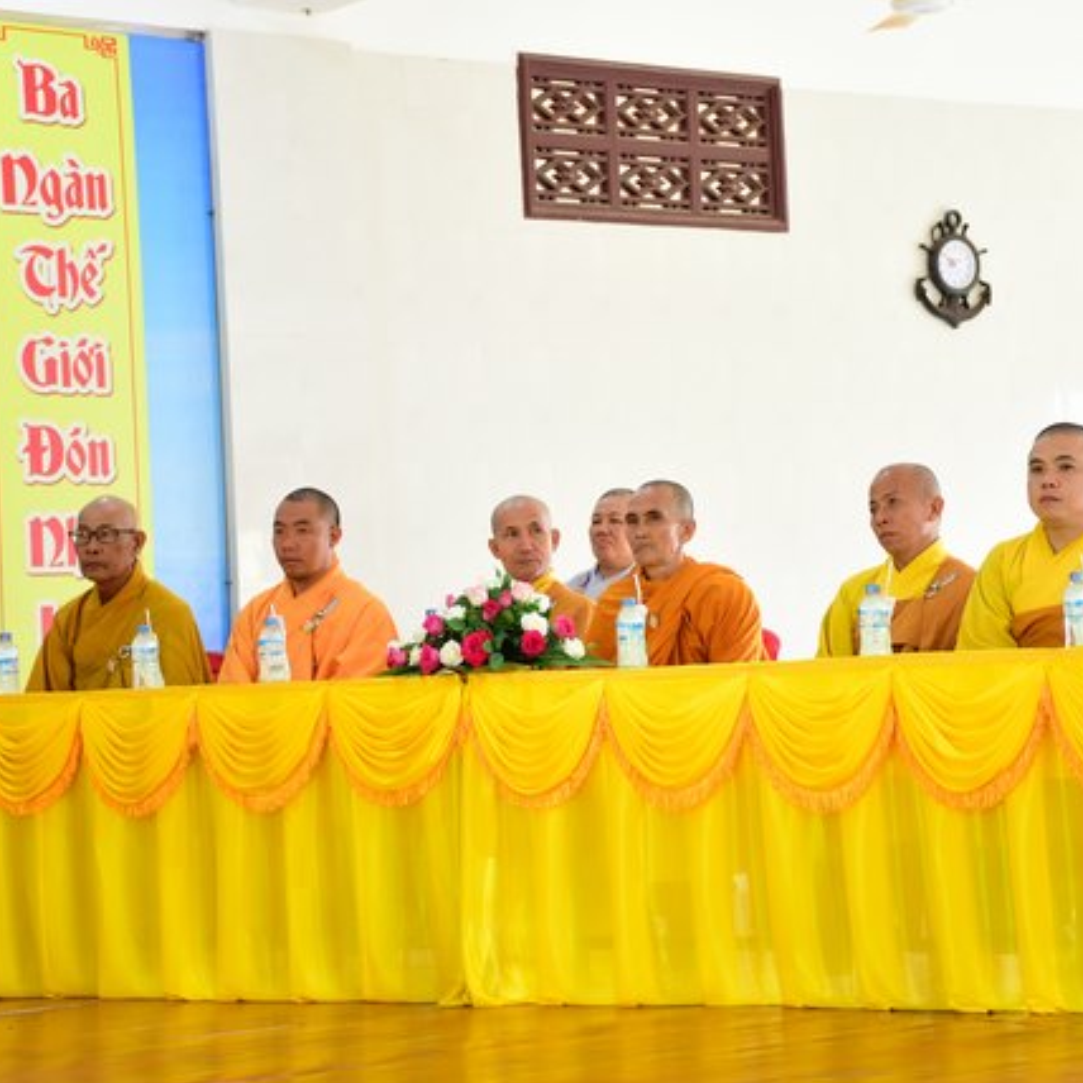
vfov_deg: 18.7
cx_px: 663
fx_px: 3292
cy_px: 547
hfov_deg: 18.7
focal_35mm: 93
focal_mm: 48
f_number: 4.5
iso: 1000
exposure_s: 1/30
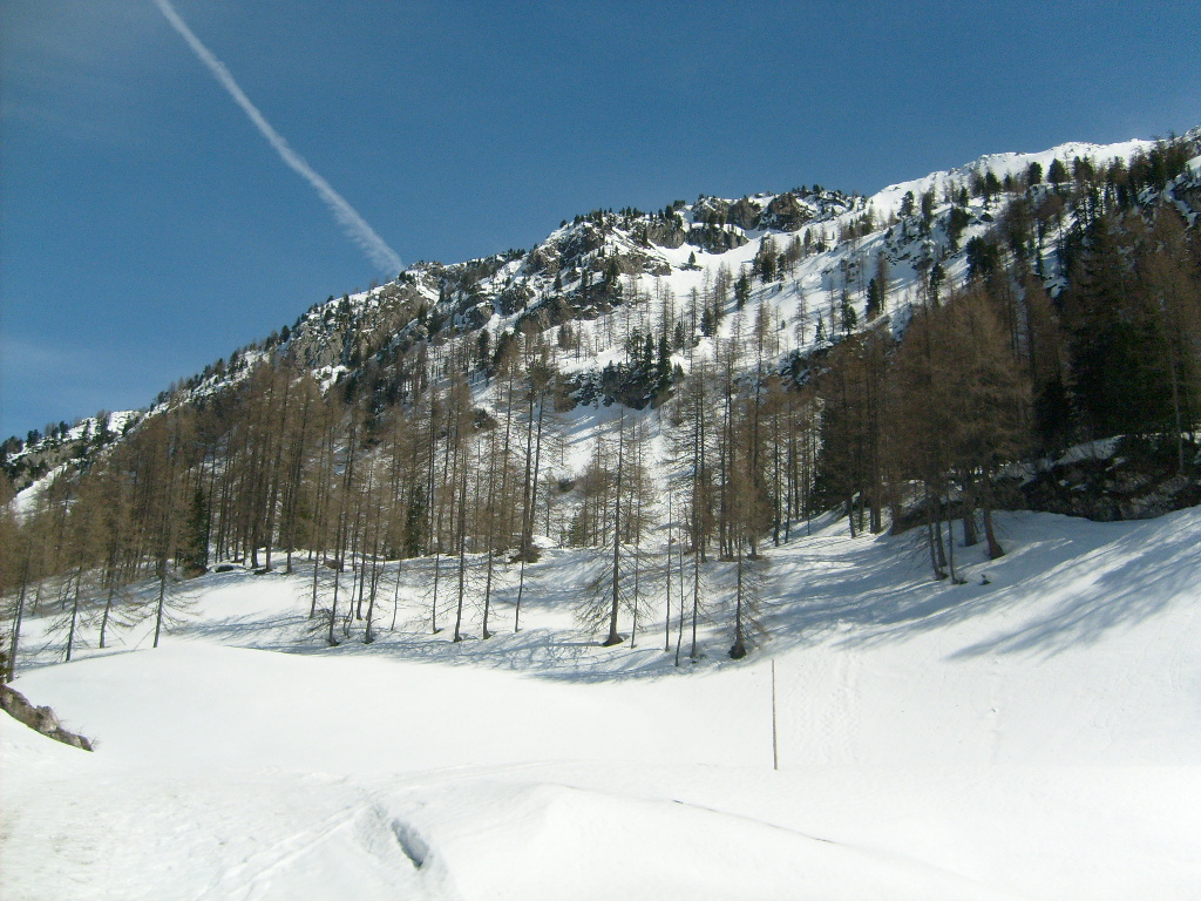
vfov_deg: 40.7
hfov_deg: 52.6
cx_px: 600
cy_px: 450
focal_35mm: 35
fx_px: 1214
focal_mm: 5.8
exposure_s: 1/500
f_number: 7.1
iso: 80
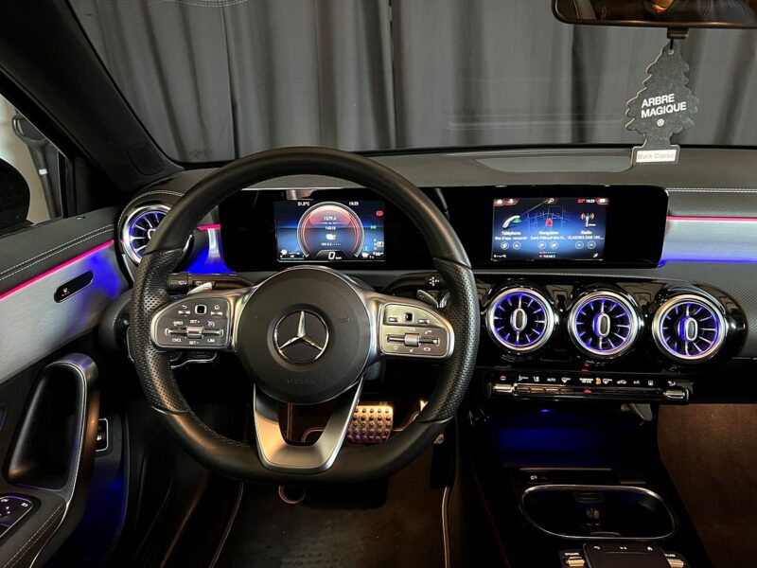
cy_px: 284
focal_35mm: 26
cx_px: 378
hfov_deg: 67.3
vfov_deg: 53.1
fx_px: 569
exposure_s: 1/30
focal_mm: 5.7
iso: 500
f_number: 1.5
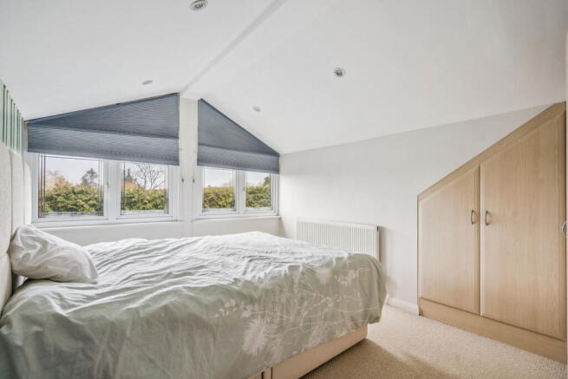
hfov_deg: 96.7
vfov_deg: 73.8
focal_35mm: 16
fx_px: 252
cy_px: 190
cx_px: 284
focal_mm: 16
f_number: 8
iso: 320
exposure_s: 1/5
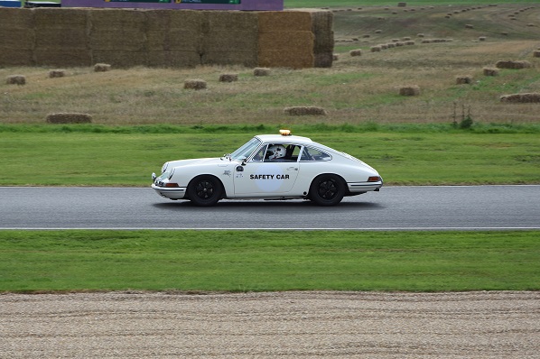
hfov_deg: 9.8
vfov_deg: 6.5
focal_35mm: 211
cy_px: 213
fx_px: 3158
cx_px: 244
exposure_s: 1/500
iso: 200
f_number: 7.1
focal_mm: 105
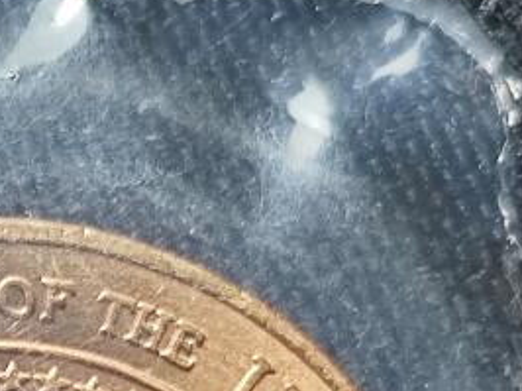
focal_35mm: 258
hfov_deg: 7.6
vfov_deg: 5.7
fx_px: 3887
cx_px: -177
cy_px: 641
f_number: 1.6
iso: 125
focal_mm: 5.84
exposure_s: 1/71
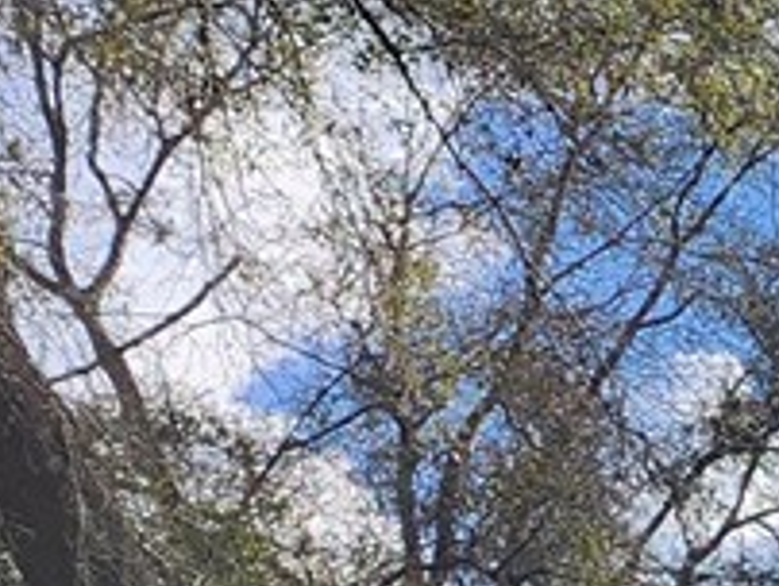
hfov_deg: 8.6
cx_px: 2345
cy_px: 1295
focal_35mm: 190
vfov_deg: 7.4
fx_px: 4281
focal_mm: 5
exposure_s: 1/2151
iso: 50
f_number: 1.8
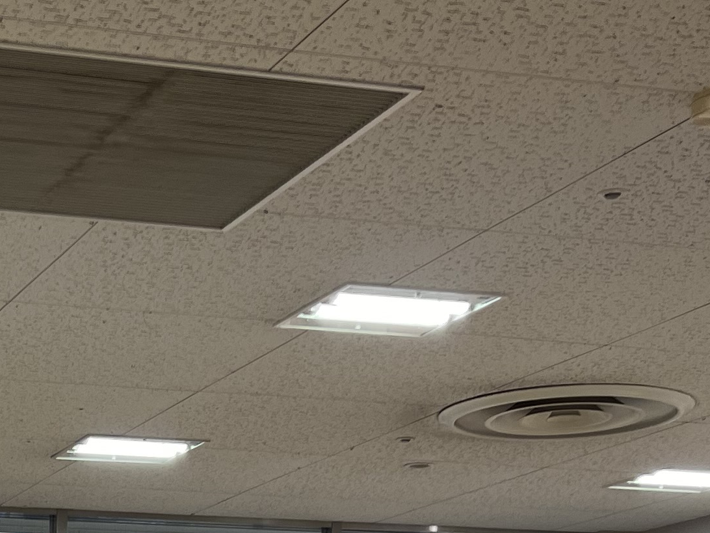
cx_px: -45
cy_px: 911
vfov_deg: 14.0
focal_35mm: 96
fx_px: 1969
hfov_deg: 19.7
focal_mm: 5.7
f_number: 1.5
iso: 64
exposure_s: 1/100
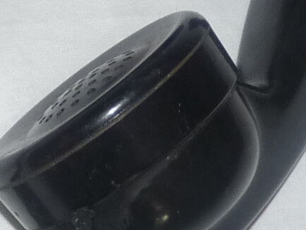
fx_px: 1405
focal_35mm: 159
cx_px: -101
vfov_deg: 8.8
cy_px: -216
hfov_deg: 12.0
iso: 100
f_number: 2.8
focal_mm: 4.8
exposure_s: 1/30
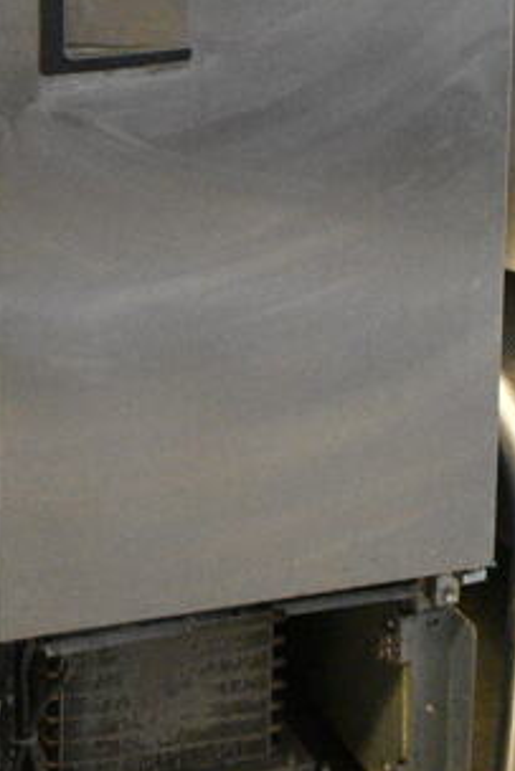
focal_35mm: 104
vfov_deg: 18.7
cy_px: -151
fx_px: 2218
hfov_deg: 12.9
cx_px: -81
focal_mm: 23
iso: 6400
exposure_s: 1/125
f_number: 5.6
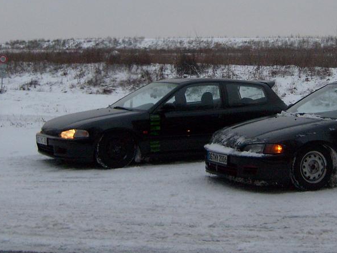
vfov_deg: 21.7
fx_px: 652
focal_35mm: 67
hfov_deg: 28.6
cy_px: 52
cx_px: 243
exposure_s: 1/45
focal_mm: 5.8
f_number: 2.8
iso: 120
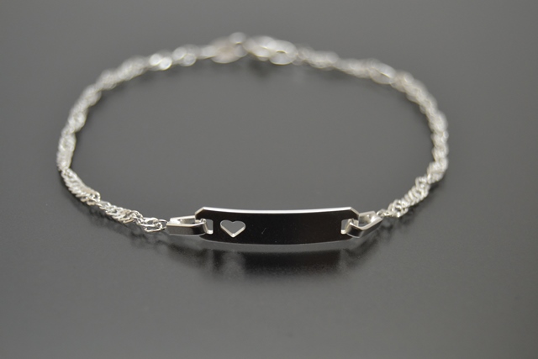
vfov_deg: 16.6
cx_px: 269
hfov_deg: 24.6
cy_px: 180
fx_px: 1233
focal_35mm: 82
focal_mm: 55
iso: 500
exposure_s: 1/60
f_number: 5.6
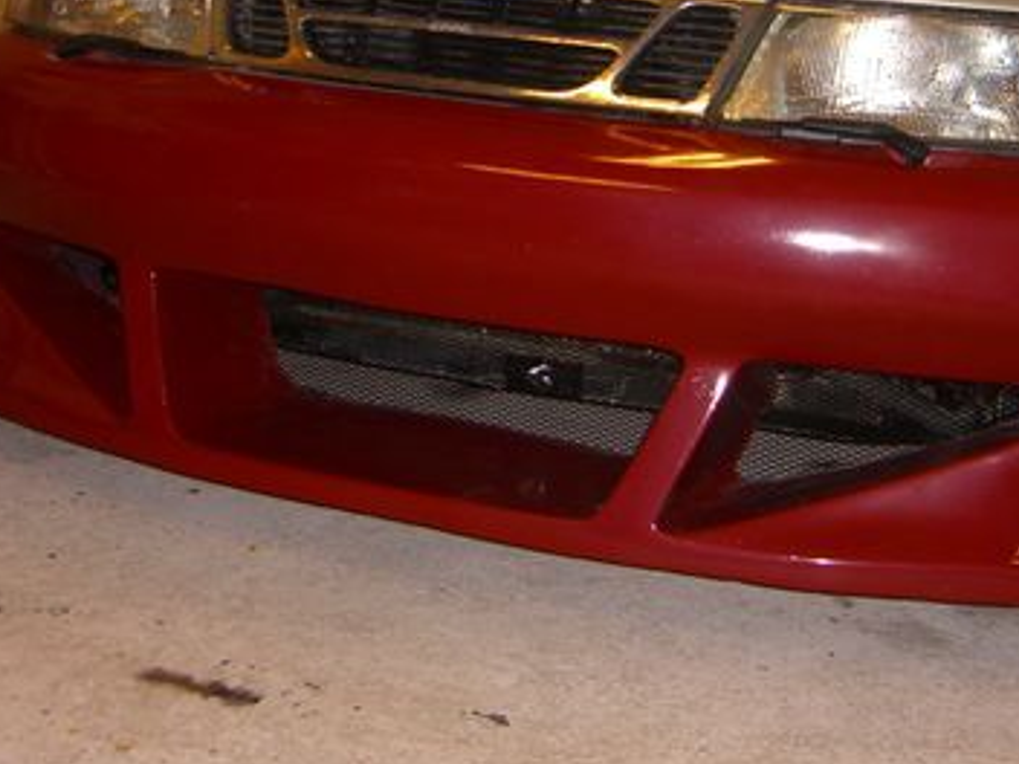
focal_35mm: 69
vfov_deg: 21.1
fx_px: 2031
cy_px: 197
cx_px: 602
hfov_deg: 28.1
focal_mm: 7.9
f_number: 2.8
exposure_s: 1/60
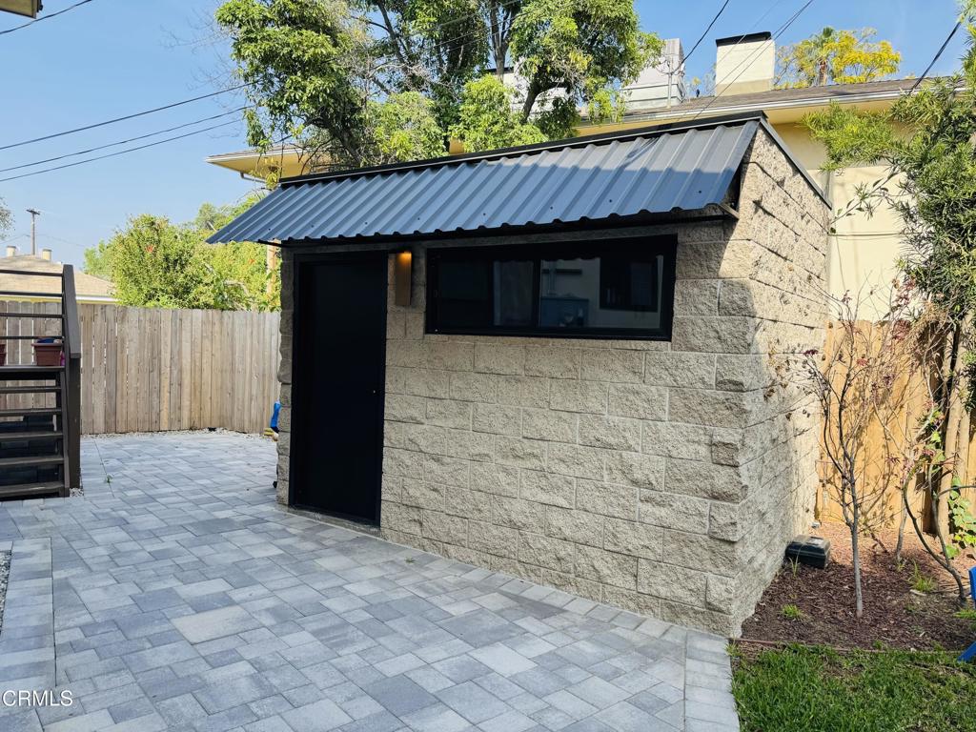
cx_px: 488
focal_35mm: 24
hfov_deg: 71.6
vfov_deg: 56.8
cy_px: 366
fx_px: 677
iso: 80
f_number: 1.78
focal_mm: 6.76
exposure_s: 1/756
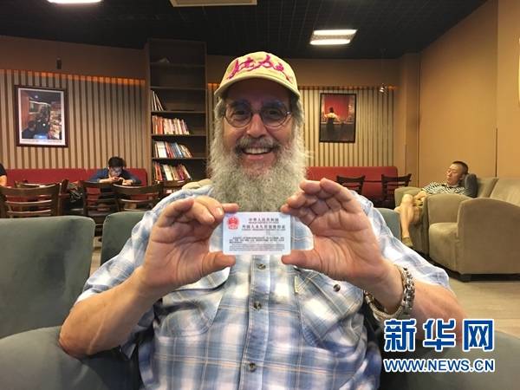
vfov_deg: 48.2
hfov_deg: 61.7
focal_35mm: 29
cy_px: 195
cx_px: 260
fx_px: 436
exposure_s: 1/17
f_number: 2.2
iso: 400
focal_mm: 4.15
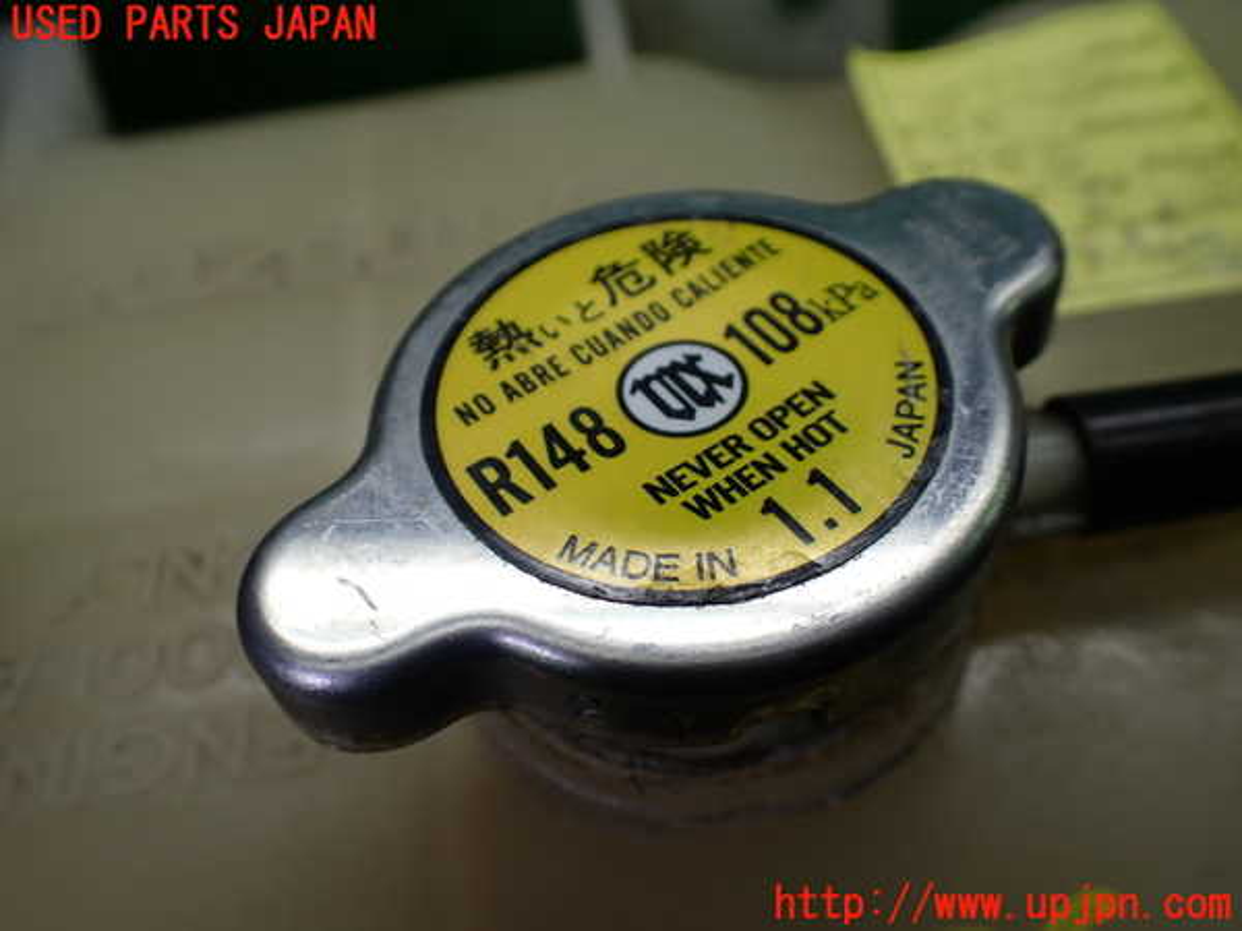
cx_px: 621
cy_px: 466
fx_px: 1076
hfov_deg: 60.0
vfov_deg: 46.8
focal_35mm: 30
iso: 100
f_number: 2.3
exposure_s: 1/160
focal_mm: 5.4
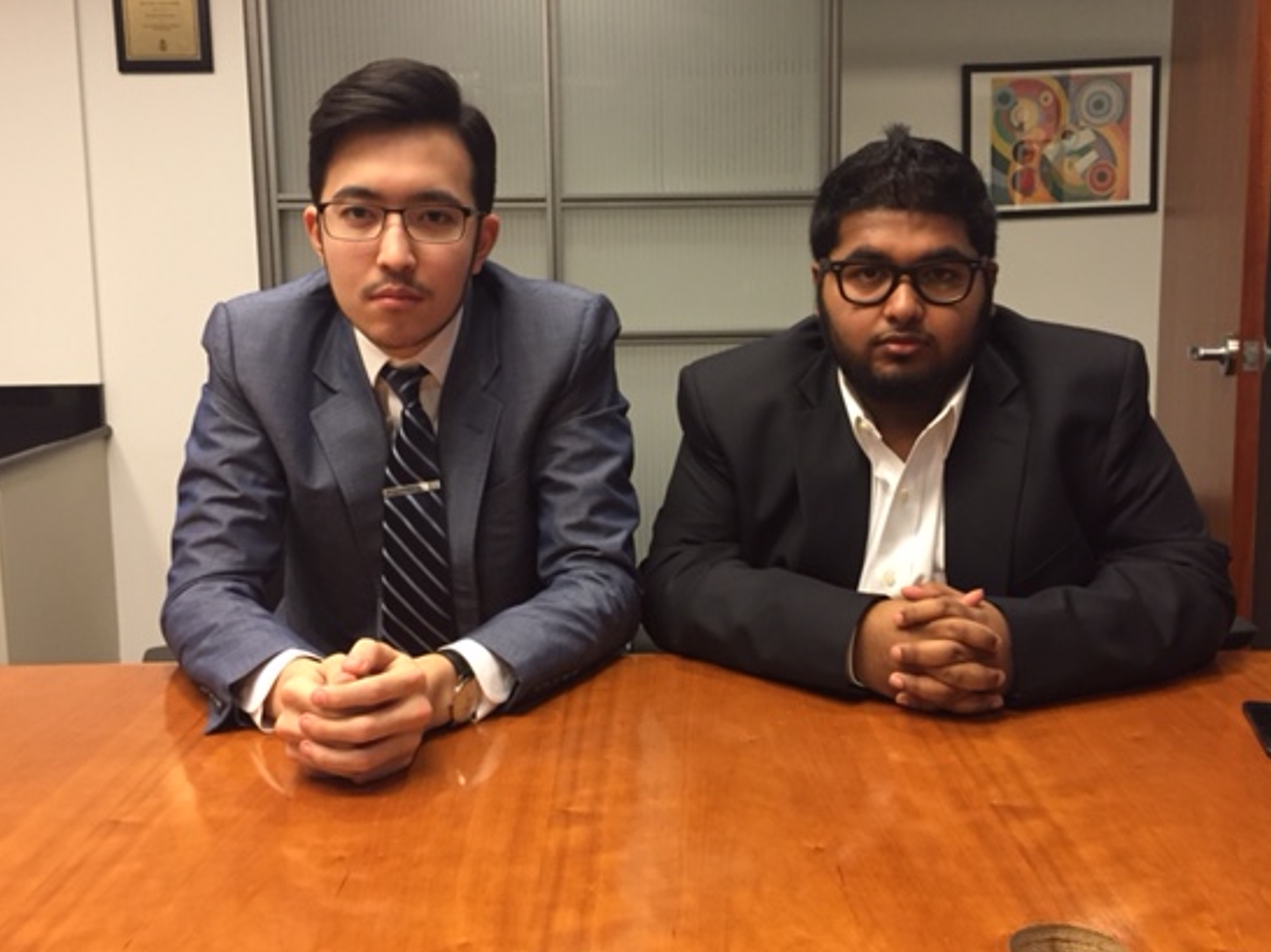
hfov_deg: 54.0
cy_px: 428
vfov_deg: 41.7
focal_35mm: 34
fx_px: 1248
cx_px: 659
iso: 160
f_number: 2.2
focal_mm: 4.15
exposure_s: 1/30
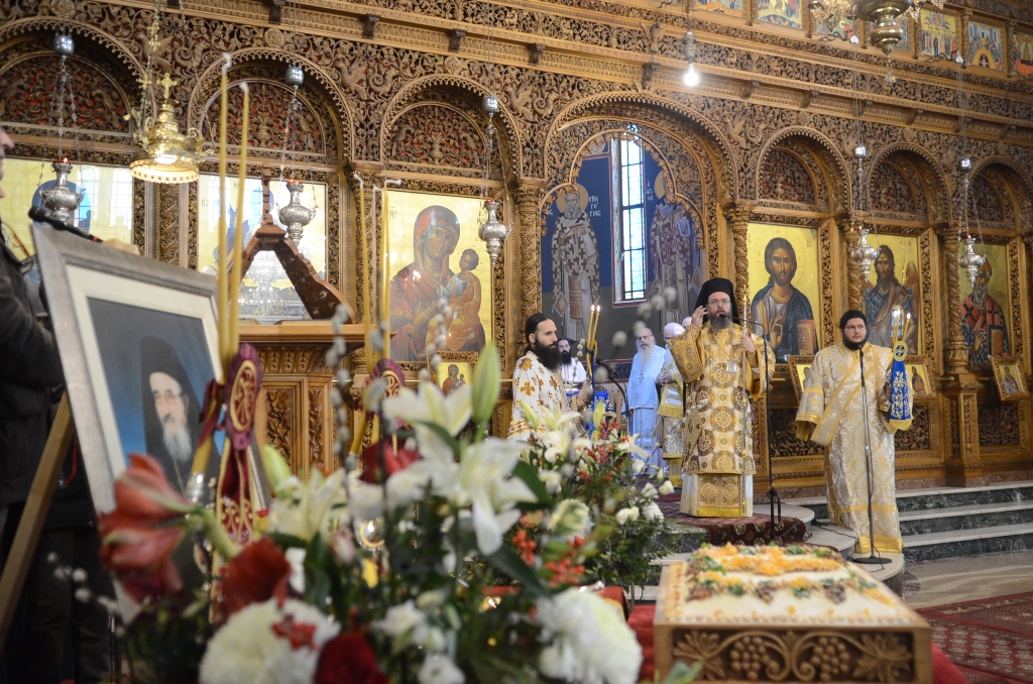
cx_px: 516
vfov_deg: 39.8
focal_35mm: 33
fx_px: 945
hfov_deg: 57.3
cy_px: 342
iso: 1400
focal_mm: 22
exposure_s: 1/100
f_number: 2.8
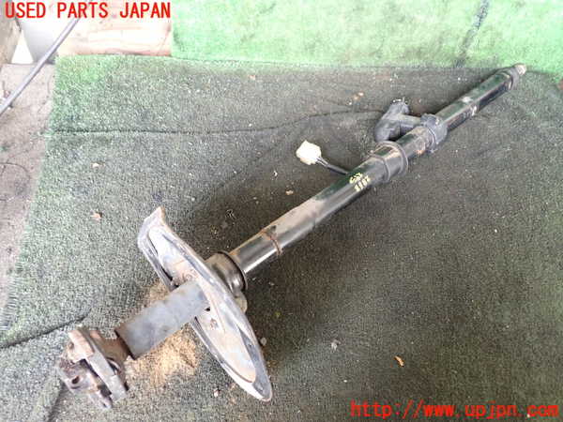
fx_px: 488
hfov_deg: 60.0
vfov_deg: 46.8
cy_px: 211
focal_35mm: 30
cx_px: 282
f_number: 2.3
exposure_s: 1/30
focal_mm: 5.4
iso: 320
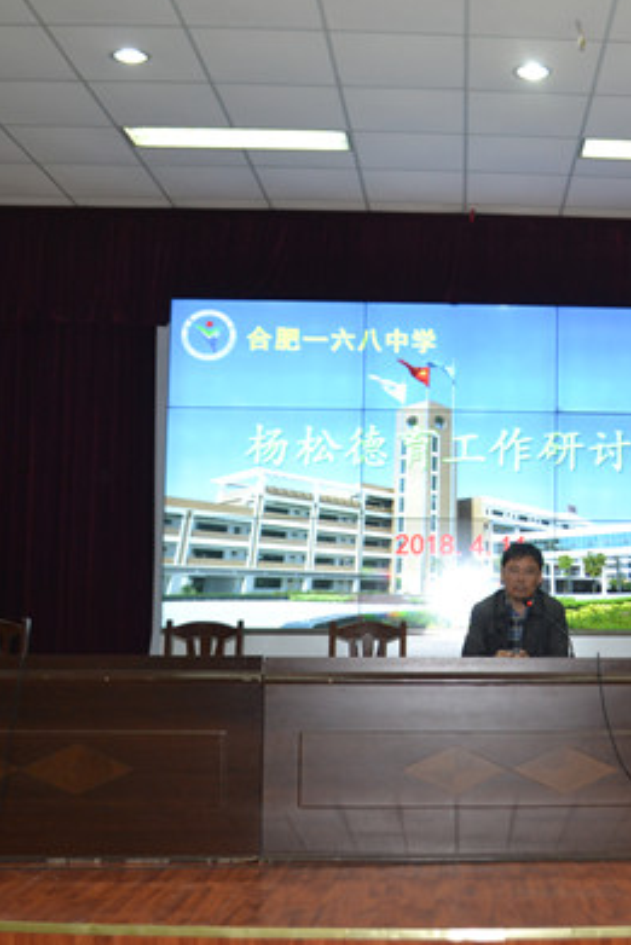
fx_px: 1208
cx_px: 549
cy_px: 474
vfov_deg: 42.7
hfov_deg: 28.3
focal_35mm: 46
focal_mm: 20
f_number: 3.8
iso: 640
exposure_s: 1/60
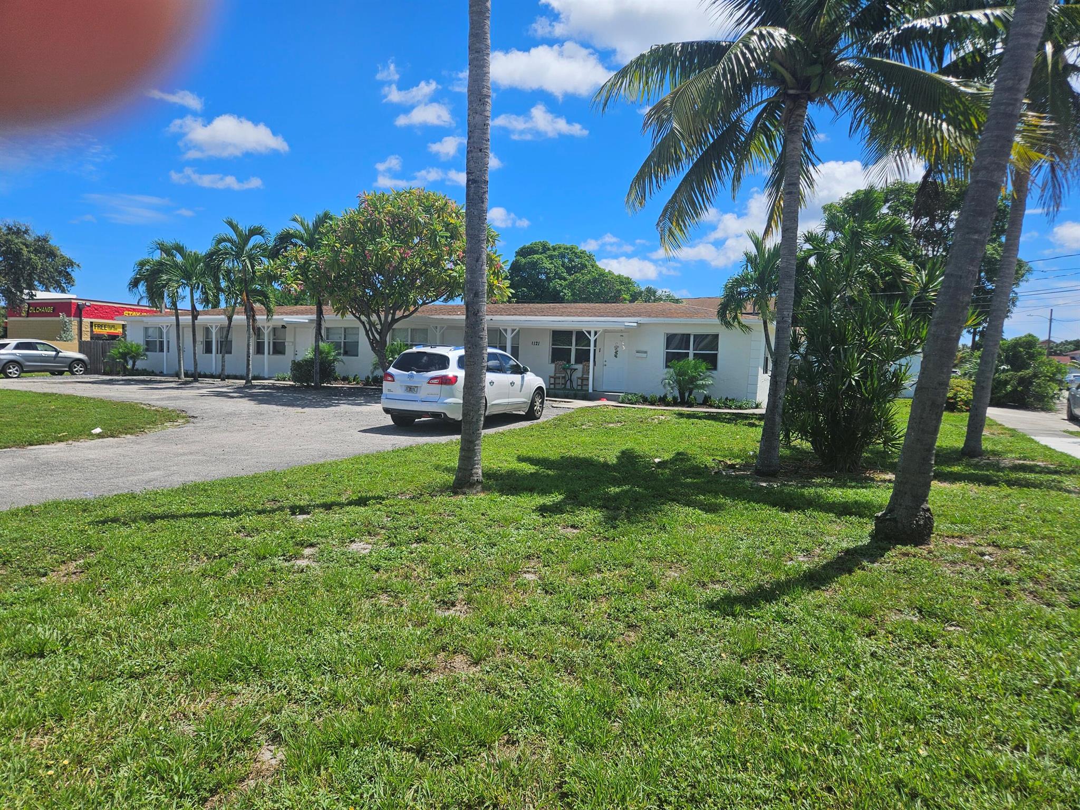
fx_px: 718
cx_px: 540
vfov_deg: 58.9
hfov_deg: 73.9
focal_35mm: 23
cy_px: 405
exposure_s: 1/2327
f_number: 1.8
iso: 25
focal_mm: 5.4
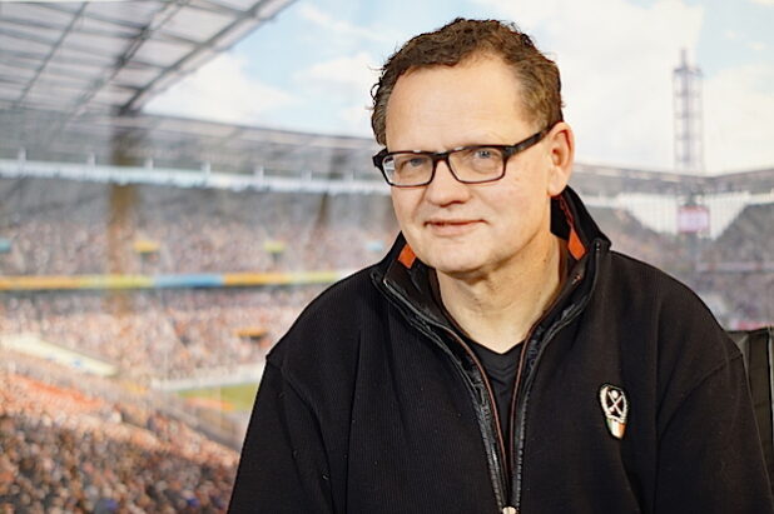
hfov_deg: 27.0
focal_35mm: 75
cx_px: 387
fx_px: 1611
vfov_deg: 18.2
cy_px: 257
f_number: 2
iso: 100
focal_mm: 50
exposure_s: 1/13
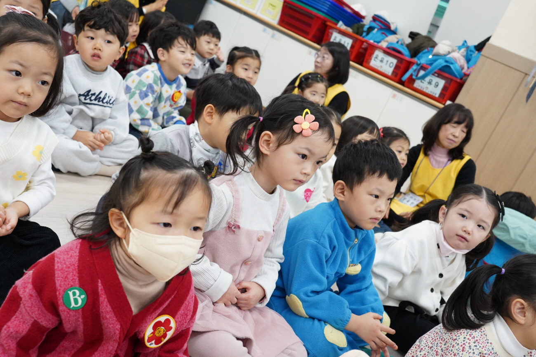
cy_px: 178
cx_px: 268
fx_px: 596
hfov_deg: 48.5
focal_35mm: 40
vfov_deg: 33.4
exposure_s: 1/60
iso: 2500
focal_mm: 40
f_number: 6.3
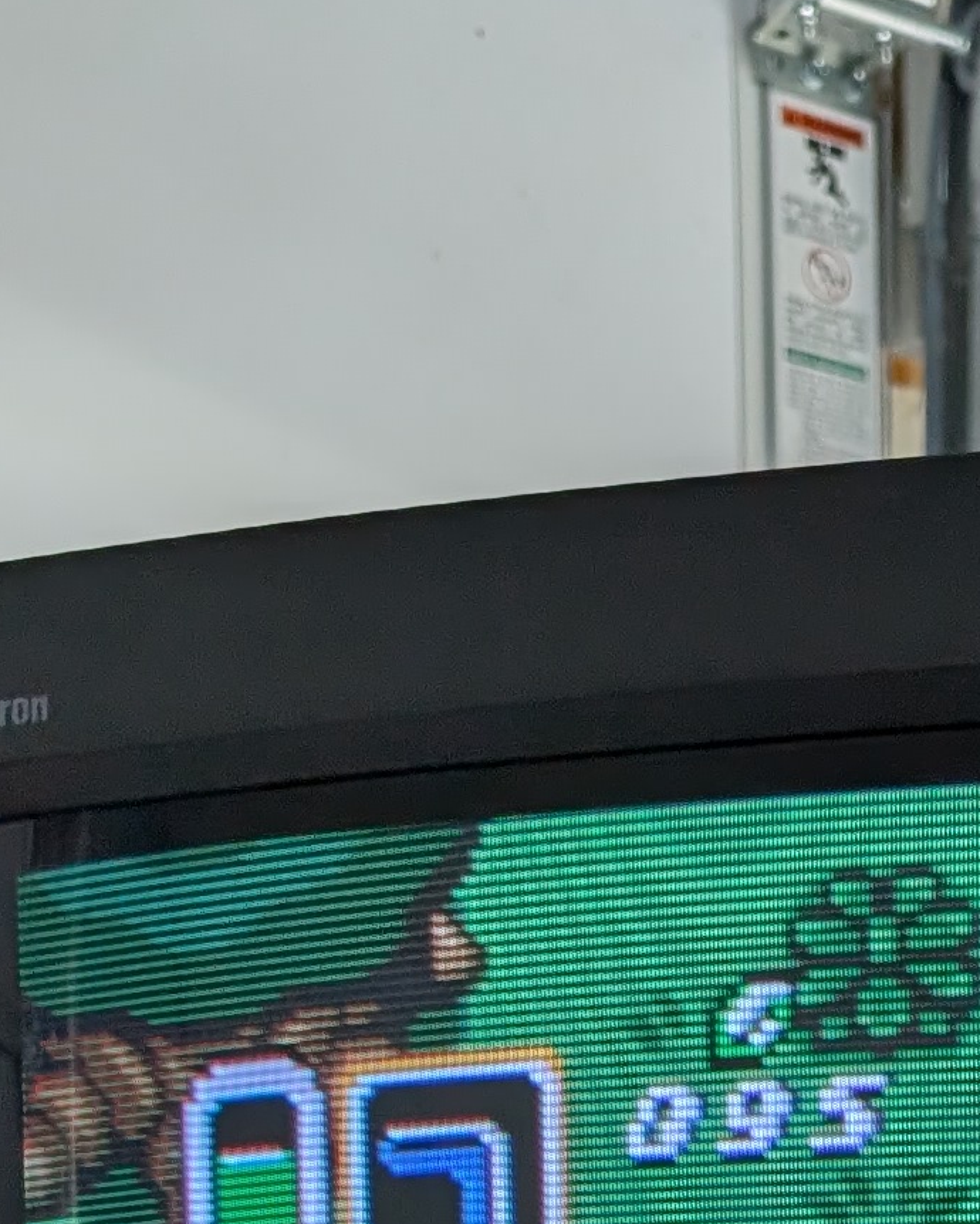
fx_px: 4023
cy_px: 2143
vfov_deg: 15.2
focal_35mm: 111
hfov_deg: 12.7
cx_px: 1710
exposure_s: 1/60
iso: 63
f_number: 1.68
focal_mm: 6.9
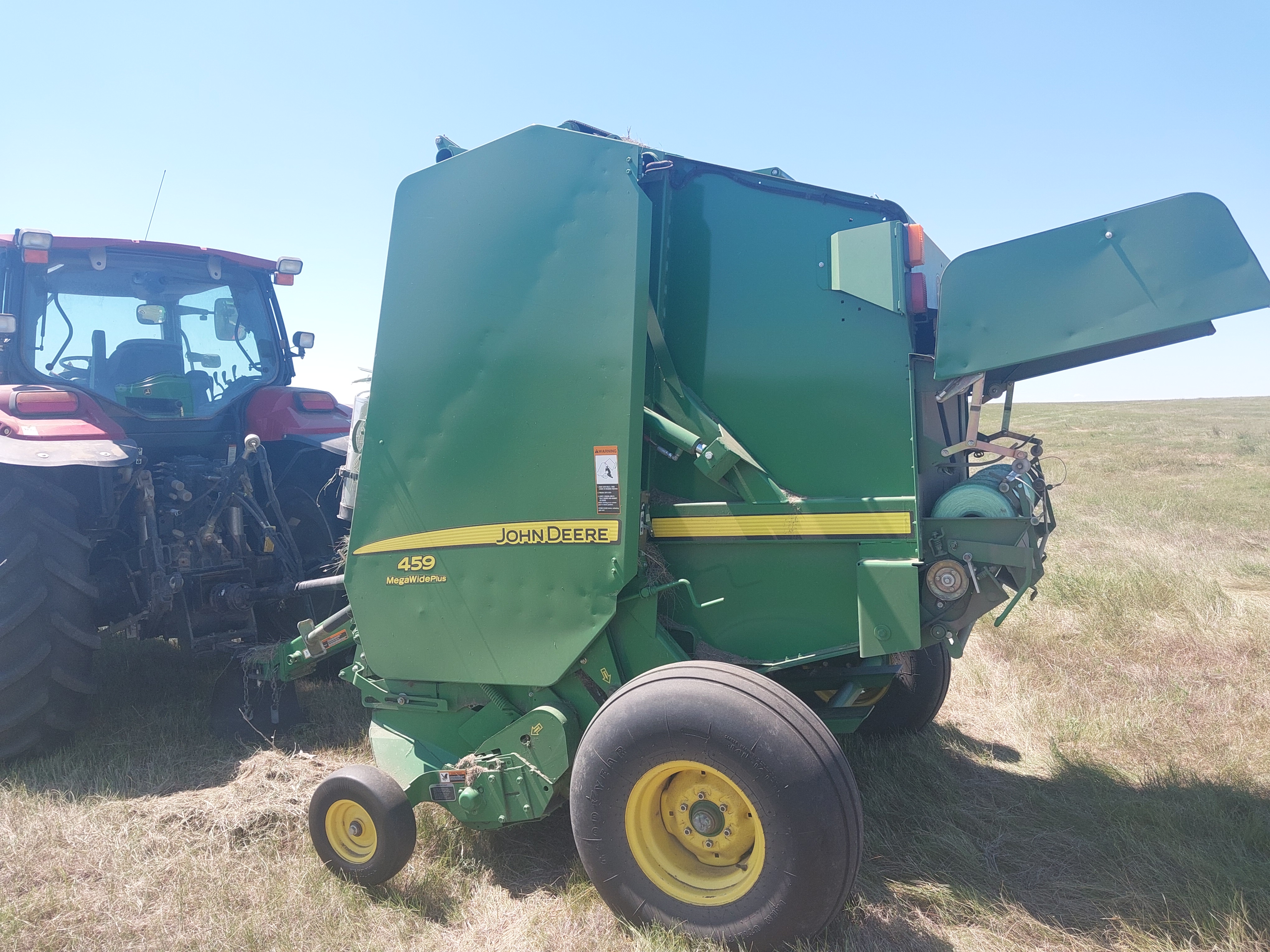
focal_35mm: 27
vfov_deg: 51.4
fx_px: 991
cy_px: 476
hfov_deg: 65.3
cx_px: 635
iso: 20
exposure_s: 1/271
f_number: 1.8
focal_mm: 4
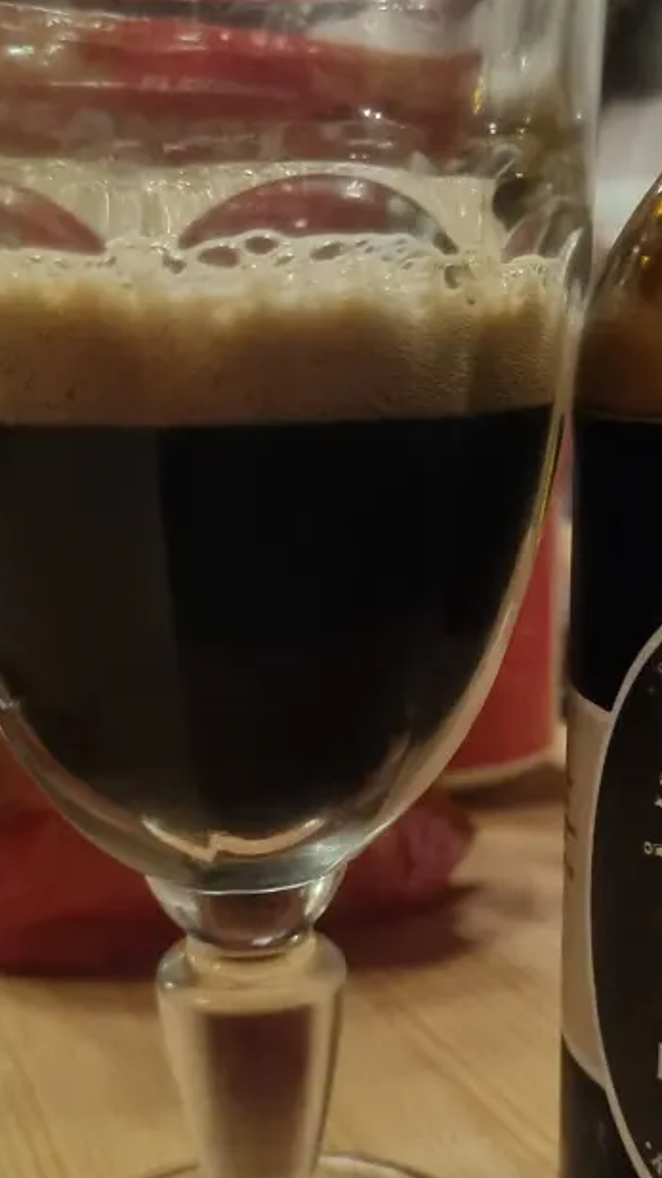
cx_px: 500
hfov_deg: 25.1
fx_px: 1467
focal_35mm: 47
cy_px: 699
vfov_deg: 43.5
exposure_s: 1/14
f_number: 1.8
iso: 1600
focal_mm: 5.4
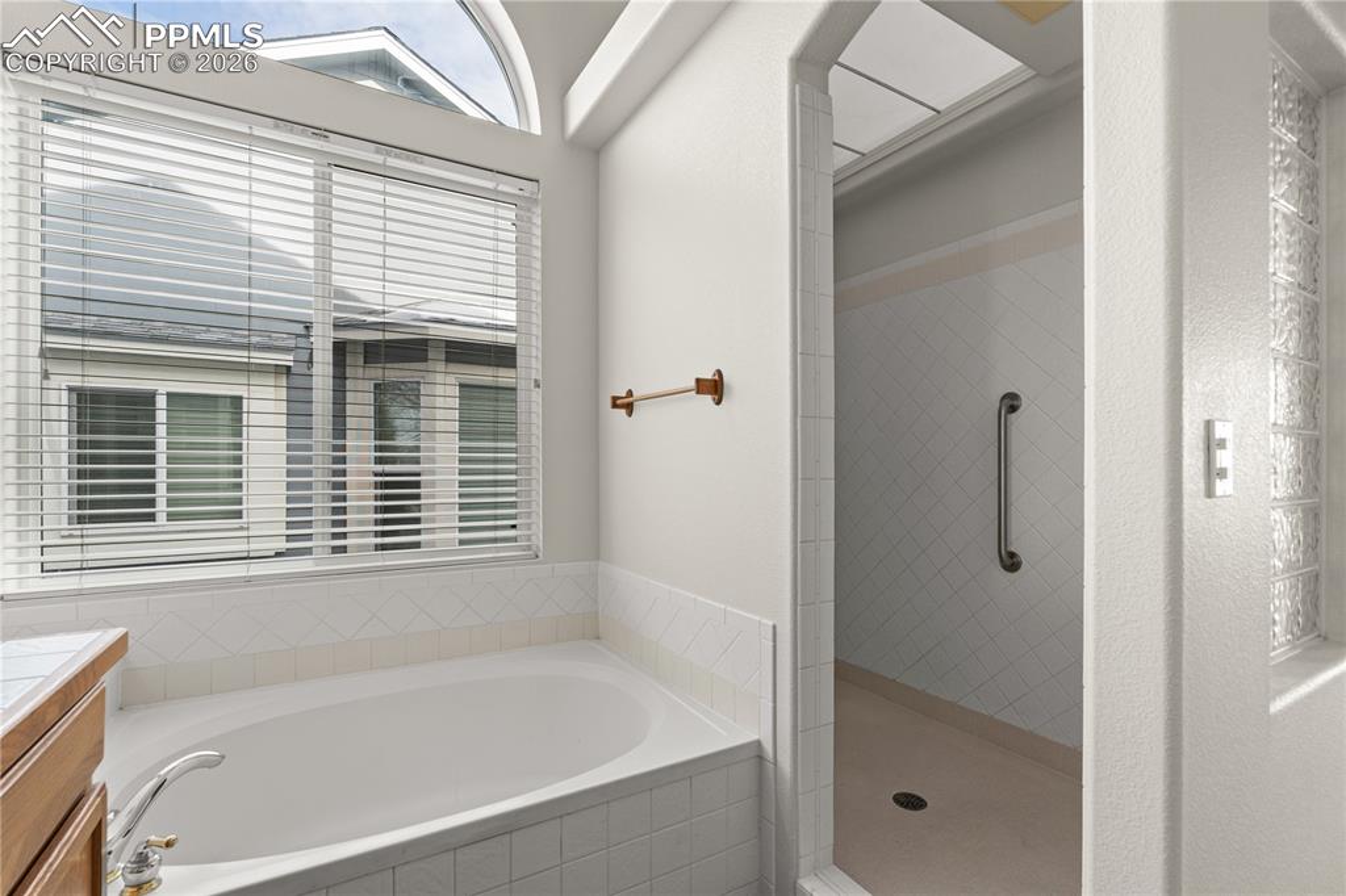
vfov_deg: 73.7
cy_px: 448
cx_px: 673
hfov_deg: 96.8
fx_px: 598
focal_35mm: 16
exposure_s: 1/8
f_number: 8
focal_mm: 16
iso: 160
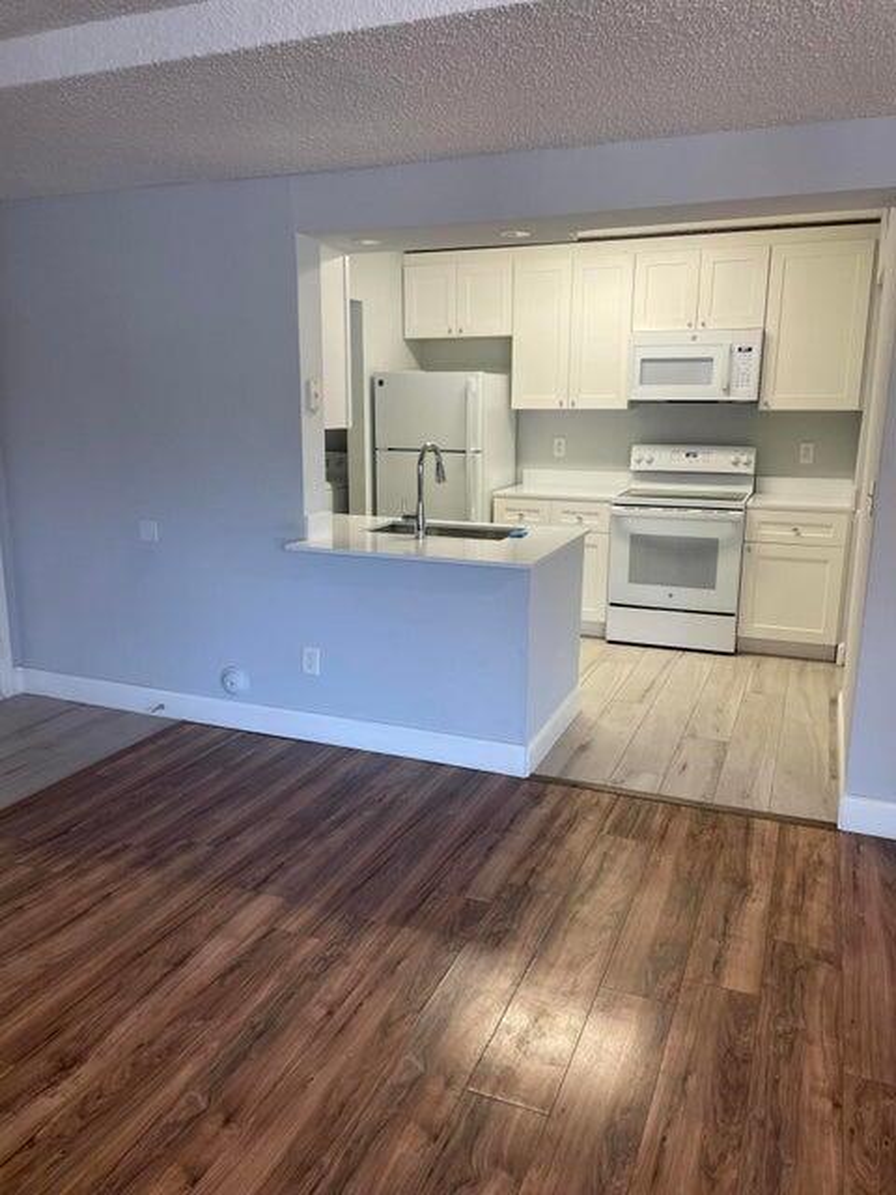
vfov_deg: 67.3
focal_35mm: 26
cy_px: 598
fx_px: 897
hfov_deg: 53.1
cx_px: 448
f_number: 1.6
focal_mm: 4.2
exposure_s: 1/60
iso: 64
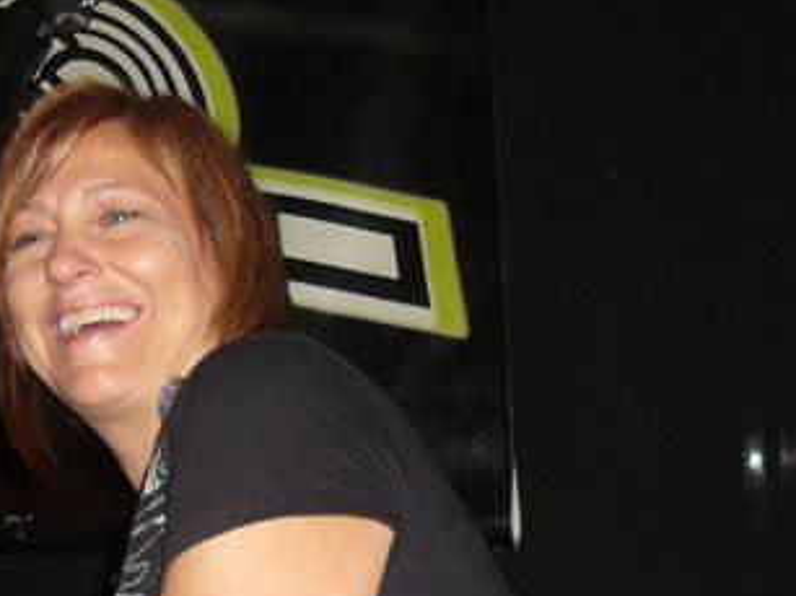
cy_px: 282
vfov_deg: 20.2
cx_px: 181
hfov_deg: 26.3
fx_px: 1678
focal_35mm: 73
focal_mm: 5.2
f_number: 2.8
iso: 160
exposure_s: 1/30
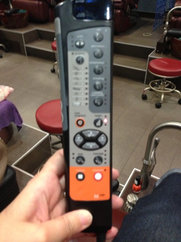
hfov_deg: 42.9
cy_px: 121
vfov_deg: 55.4
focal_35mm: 33
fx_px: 230
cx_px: 90
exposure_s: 1/15
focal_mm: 4.13
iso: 400
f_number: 2.4
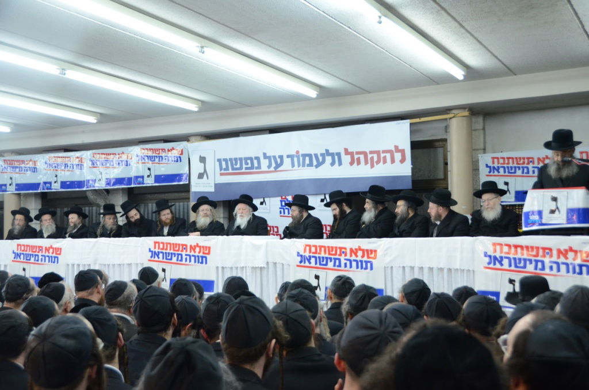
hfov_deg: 45.0
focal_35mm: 44
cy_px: 195
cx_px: 294
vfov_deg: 30.7
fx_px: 710
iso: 1600
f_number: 4.5
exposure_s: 1/80
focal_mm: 29
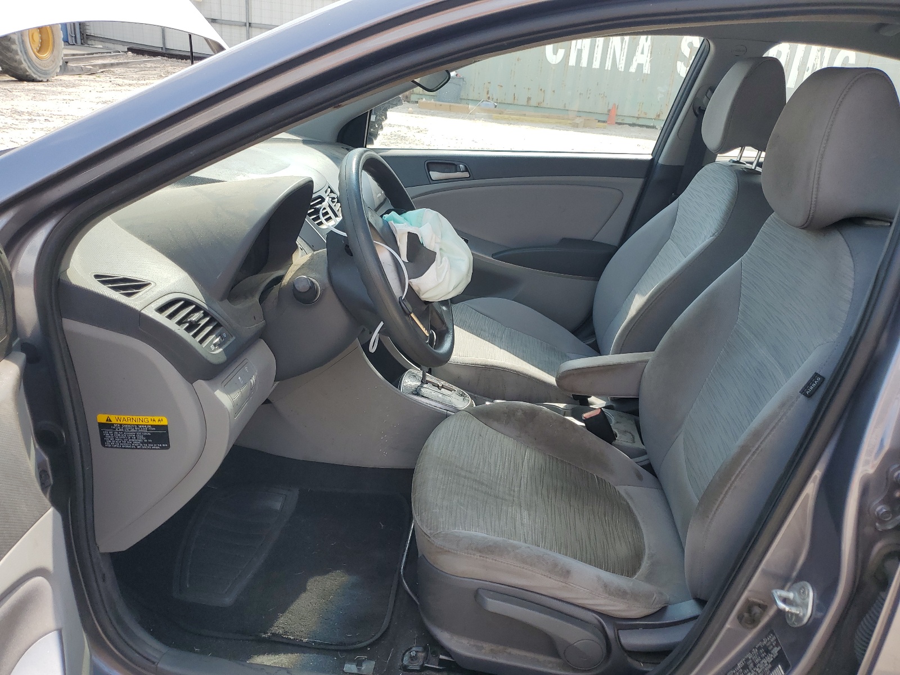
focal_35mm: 26
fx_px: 676
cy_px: 338
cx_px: 450
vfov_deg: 53.1
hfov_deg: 67.3
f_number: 1.5
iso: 50
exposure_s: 1/833
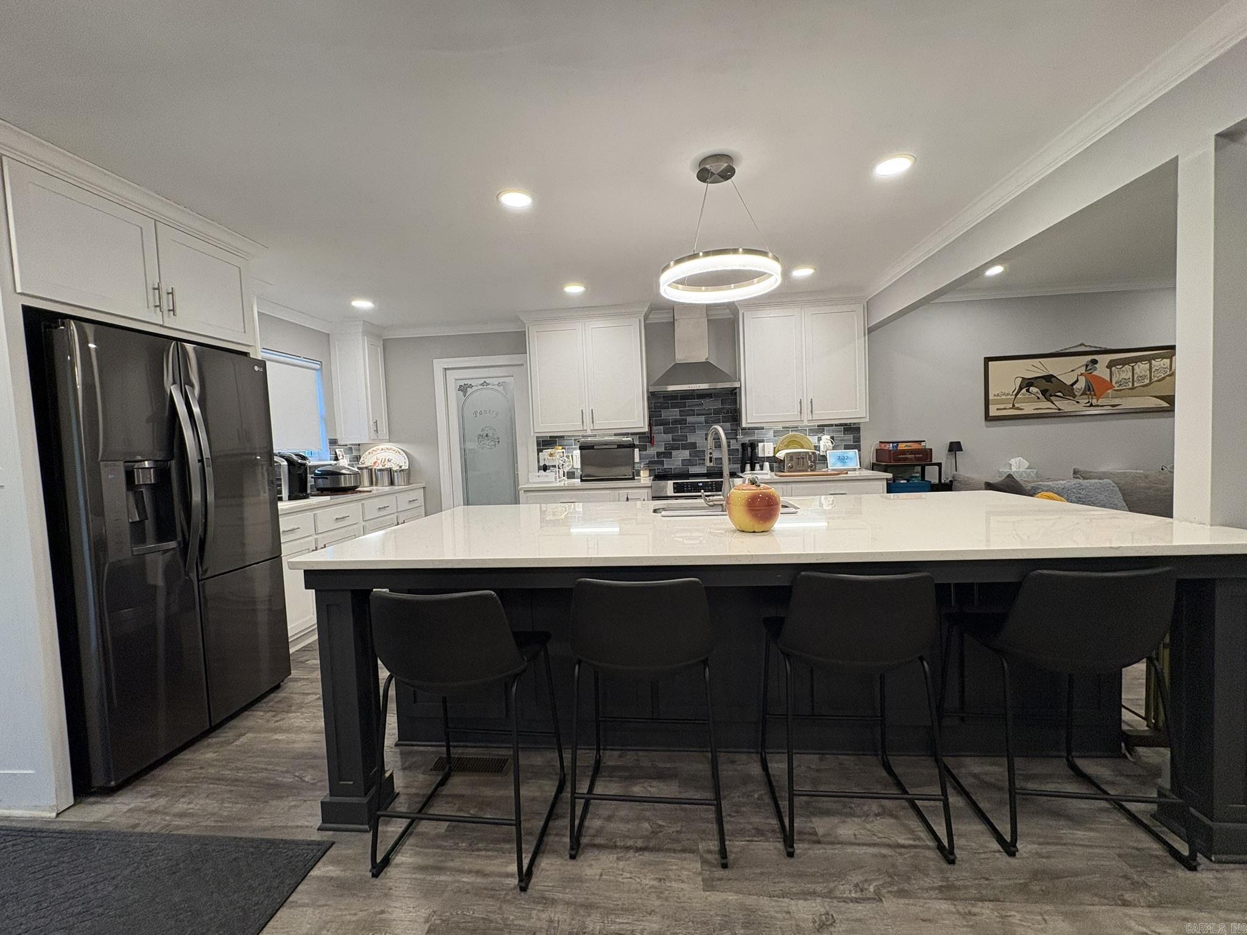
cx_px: 624
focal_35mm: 14
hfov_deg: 102.1
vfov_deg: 85.7
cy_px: 468
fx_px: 504
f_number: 2.2
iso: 125
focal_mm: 2.22
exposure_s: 1/120
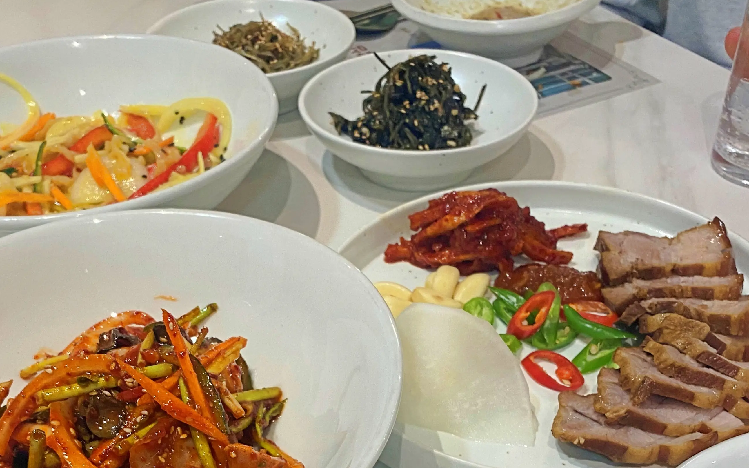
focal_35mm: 43
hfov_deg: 46.2
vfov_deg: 26.9
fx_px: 878
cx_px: 363
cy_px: 540
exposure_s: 1/60
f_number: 1.8
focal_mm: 4.25
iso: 80
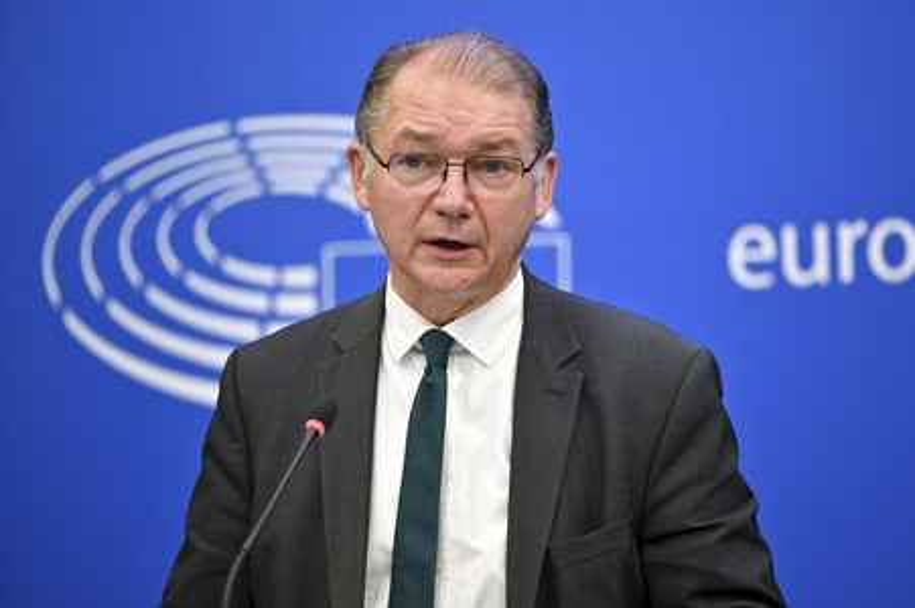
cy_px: 304
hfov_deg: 11.1
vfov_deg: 7.4
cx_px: 458
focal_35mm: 185
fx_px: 4699
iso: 640
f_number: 2.8
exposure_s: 1/160
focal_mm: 185
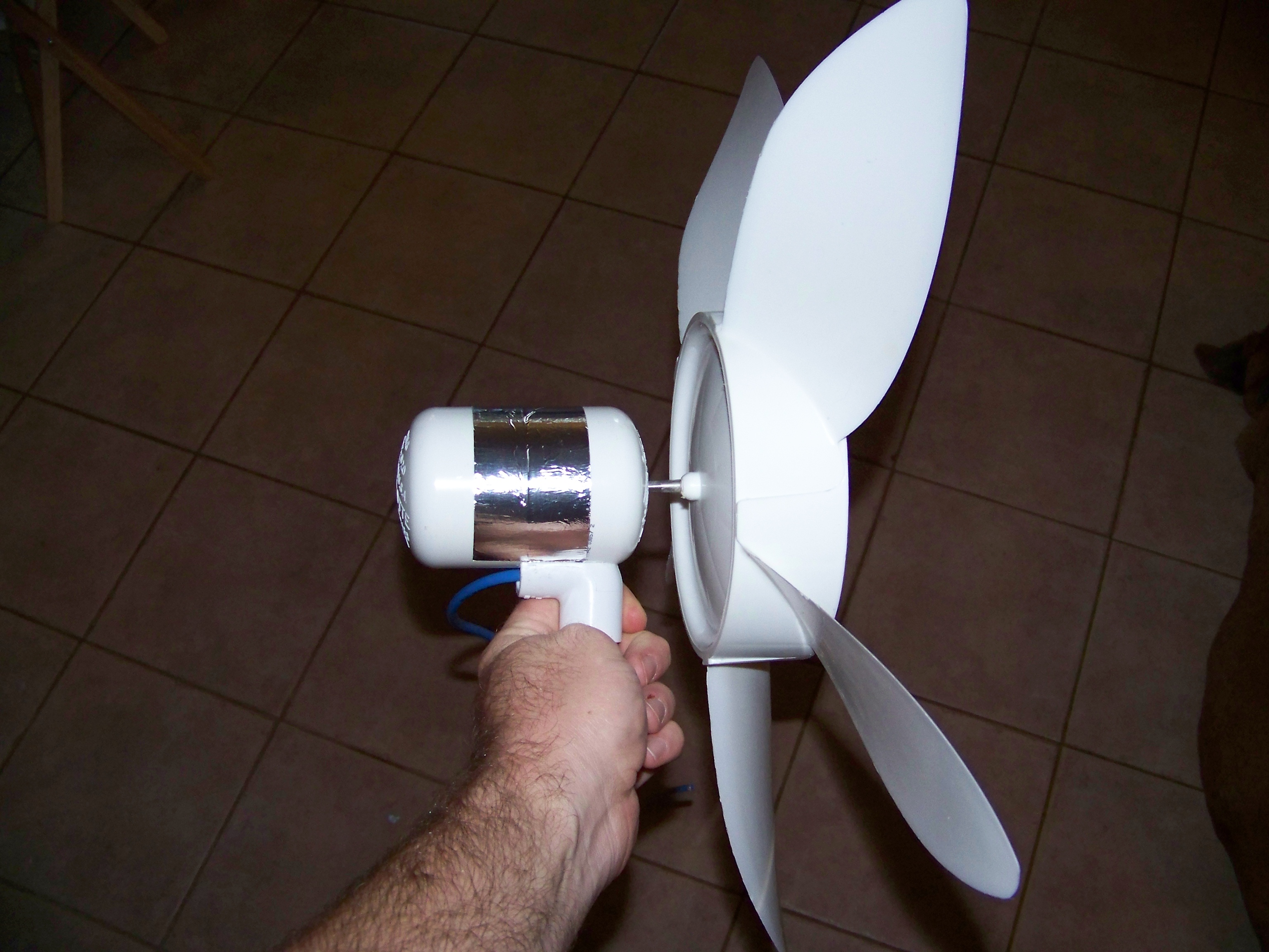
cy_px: 476
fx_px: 1320
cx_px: 634
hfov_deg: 51.4
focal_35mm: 36
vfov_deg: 39.7
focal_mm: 5.85
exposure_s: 1/30
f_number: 2.8
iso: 200
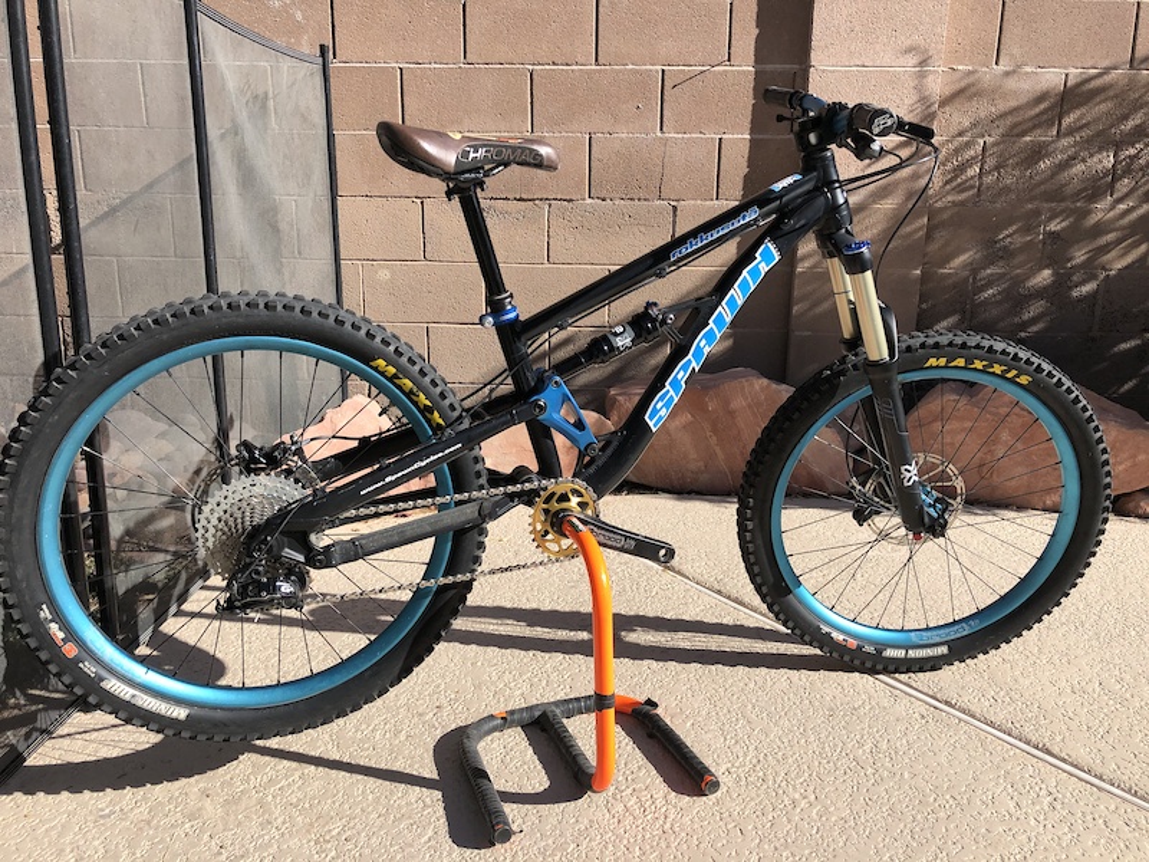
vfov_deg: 49.7
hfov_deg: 63.4
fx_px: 929
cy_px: 431
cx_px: 574
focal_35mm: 28
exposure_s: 1/1946
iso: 20
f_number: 1.8
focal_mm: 4
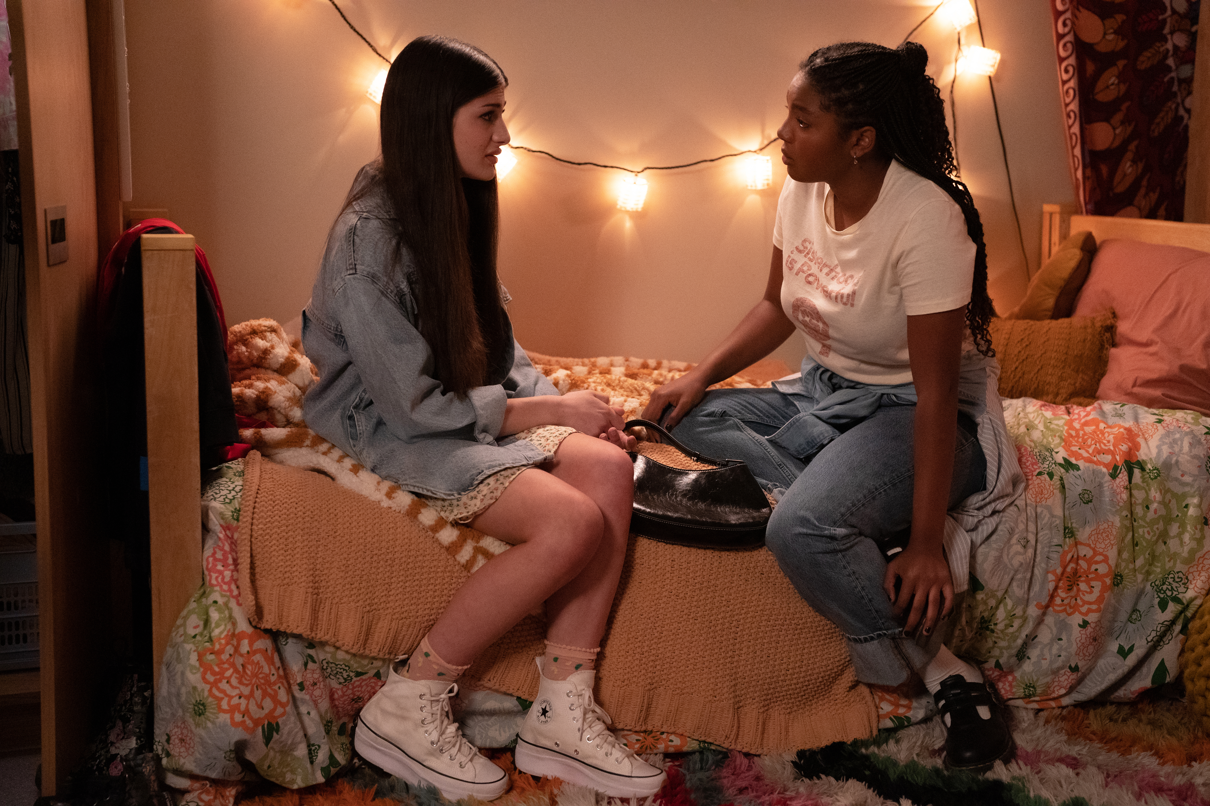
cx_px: 605
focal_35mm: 50
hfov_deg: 39.6
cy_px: 403
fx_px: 1680
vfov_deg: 27.0
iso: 6400
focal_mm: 50
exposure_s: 1/125
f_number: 2.2
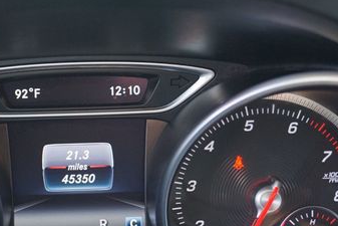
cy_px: 160
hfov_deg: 26.8
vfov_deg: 18.4
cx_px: 66
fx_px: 695
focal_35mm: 74
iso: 800
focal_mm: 26
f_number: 4.5
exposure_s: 1/60
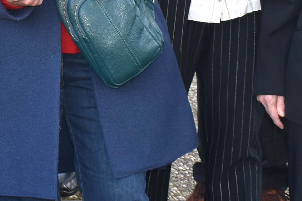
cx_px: -66
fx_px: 1309
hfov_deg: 12.8
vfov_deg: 8.7
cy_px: 0
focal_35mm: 156
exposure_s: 1/200
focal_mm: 22
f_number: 5
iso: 125
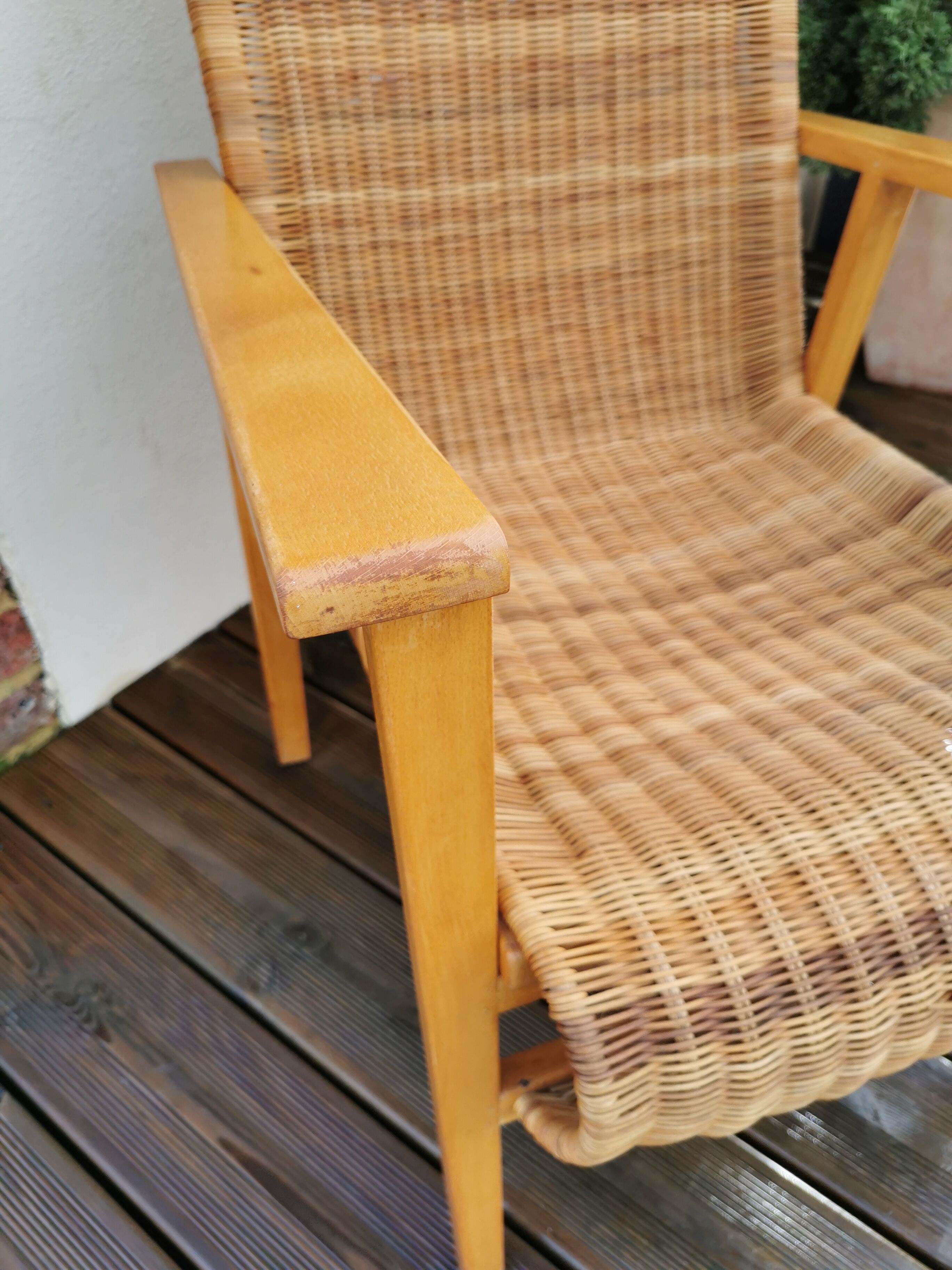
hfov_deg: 51.4
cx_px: 476
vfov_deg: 65.3
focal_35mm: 27
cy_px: 635
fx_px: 990
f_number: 1.8
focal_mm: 5.58
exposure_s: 1/411
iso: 50
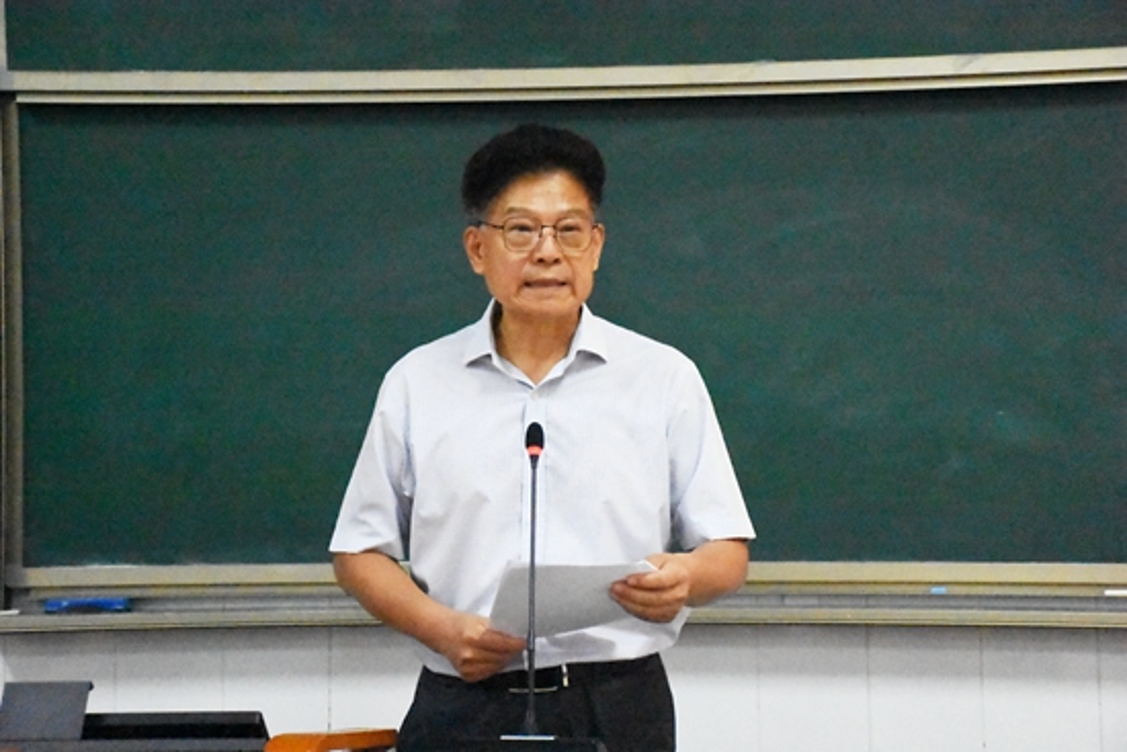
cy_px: 376
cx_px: 564
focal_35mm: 84
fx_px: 2630
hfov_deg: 24.2
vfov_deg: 16.3
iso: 25600
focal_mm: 56
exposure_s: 1/640
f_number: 4.8
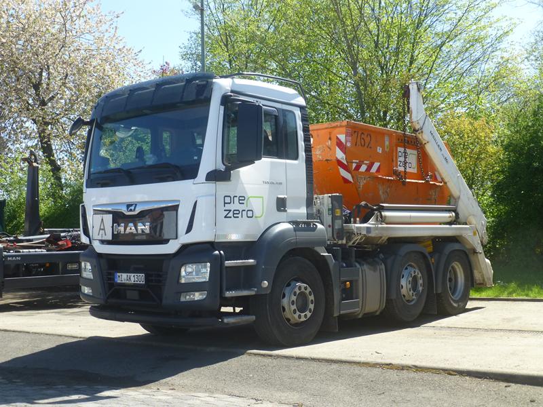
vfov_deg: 30.9
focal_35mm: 47
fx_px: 737
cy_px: 204
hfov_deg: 40.4
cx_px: 272
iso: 100
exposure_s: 1/320
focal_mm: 8.5
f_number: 4.2
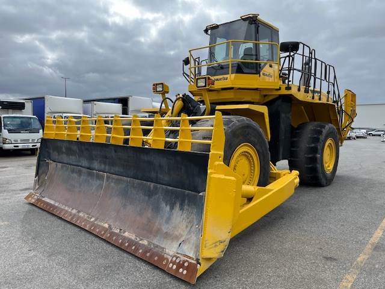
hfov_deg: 67.3
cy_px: 144
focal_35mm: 26
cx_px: 192
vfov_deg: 53.1
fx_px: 289
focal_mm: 5.1
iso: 50
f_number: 1.6
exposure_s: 1/2137
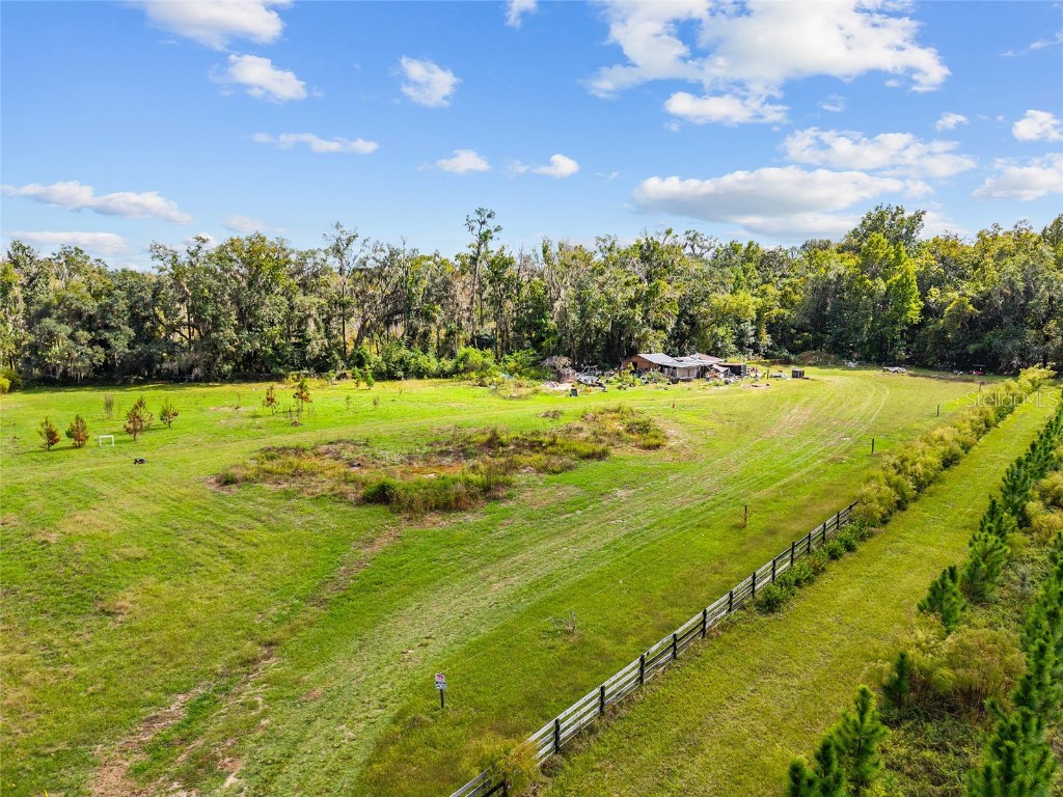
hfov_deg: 71.6
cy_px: 398
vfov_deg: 56.8
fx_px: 737
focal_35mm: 24
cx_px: 532
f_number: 1.8
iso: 290
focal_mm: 8.67
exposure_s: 1/4000
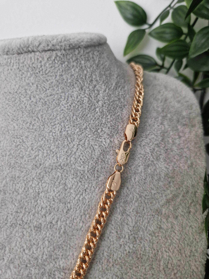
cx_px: 104
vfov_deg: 73.9
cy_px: 140
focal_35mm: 23
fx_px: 185
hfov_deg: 58.9
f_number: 1.8
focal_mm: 5.4
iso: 64
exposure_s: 1/100
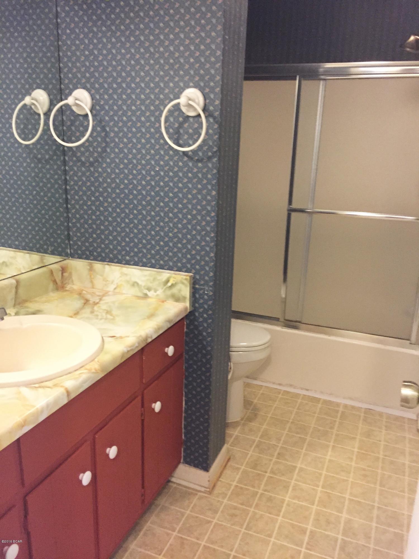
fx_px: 468
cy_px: 280
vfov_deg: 61.7
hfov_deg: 48.2
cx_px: 210
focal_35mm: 29
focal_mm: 4.15
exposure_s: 1/17
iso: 250
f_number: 2.2
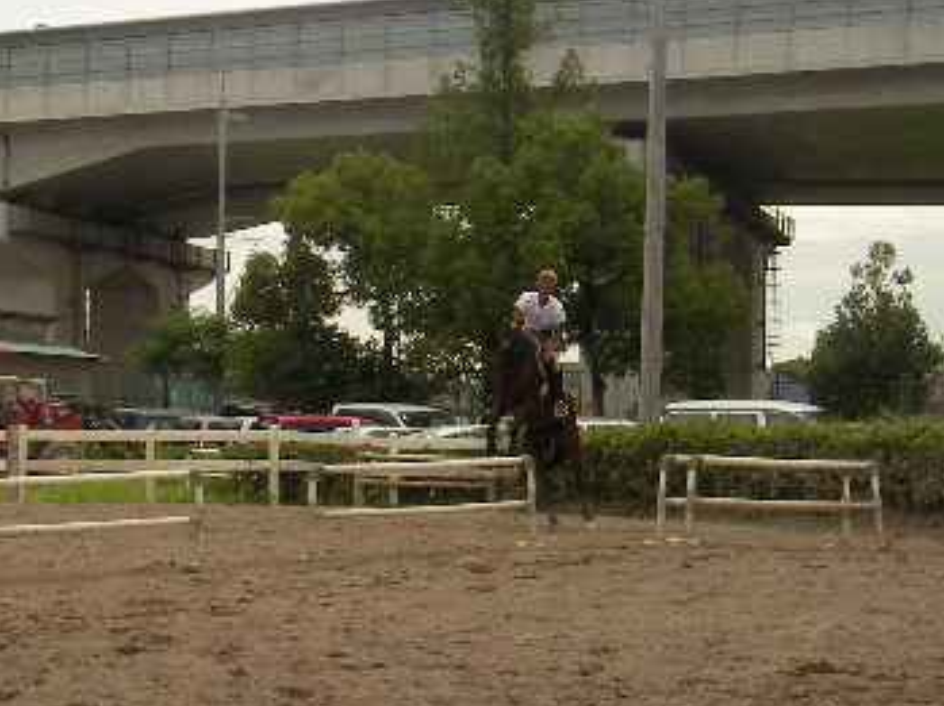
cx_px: 384
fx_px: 2751
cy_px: 373
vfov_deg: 14.6
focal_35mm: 101
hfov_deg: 19.4
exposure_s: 1/296
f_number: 7.2
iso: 50
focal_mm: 9.2
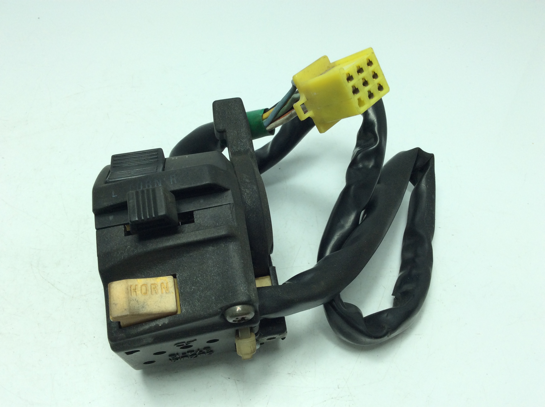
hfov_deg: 56.9
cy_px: 204
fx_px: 503
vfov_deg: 44.1
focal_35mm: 32
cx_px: 272
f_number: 2.4
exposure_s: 1/351
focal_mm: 3.3
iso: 32
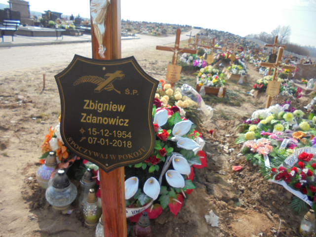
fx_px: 237
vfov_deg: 53.1
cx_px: 158
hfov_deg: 67.3
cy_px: 118
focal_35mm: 26
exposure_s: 1/640
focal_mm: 4.6
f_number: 3.5
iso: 100
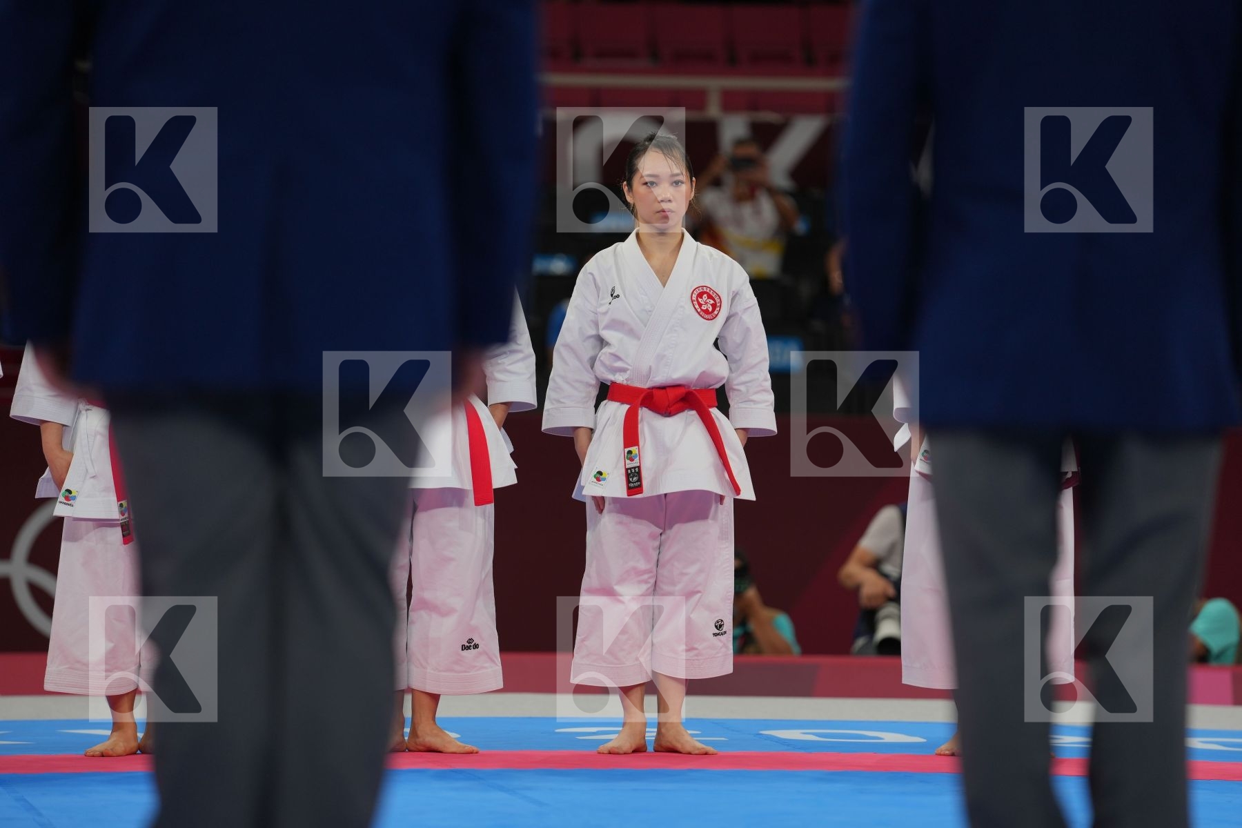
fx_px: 6899
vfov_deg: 6.9
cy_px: 414
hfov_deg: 10.3
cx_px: 621
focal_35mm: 200
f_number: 2.8
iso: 200
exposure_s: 1/500
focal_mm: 200
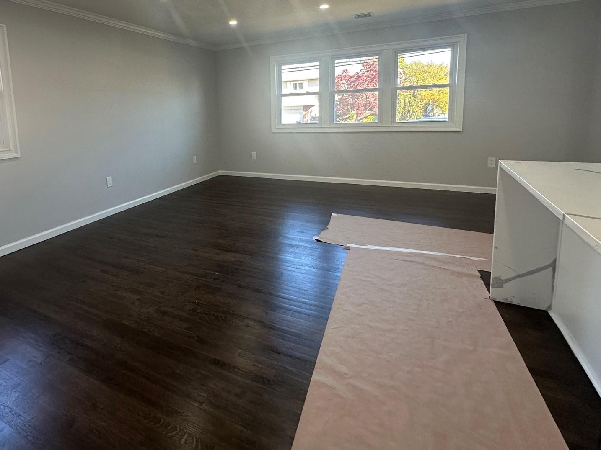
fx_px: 347
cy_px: 154
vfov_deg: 64.5
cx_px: 212
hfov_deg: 79.7
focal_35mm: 20
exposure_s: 1/120
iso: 160
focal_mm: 2.22
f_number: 2.2
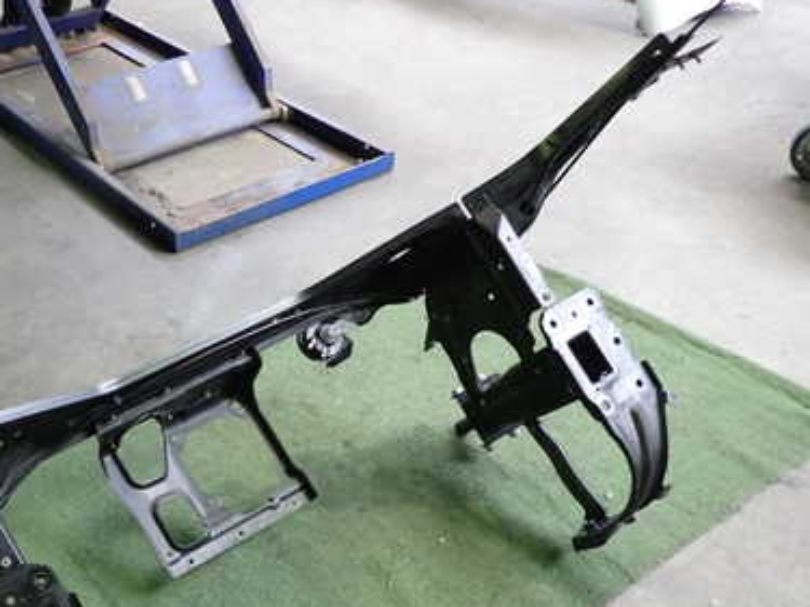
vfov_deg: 35.1
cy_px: 462
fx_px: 936
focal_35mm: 40
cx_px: 181
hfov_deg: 44.9
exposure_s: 1/30
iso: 200
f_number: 2
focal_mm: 4.5
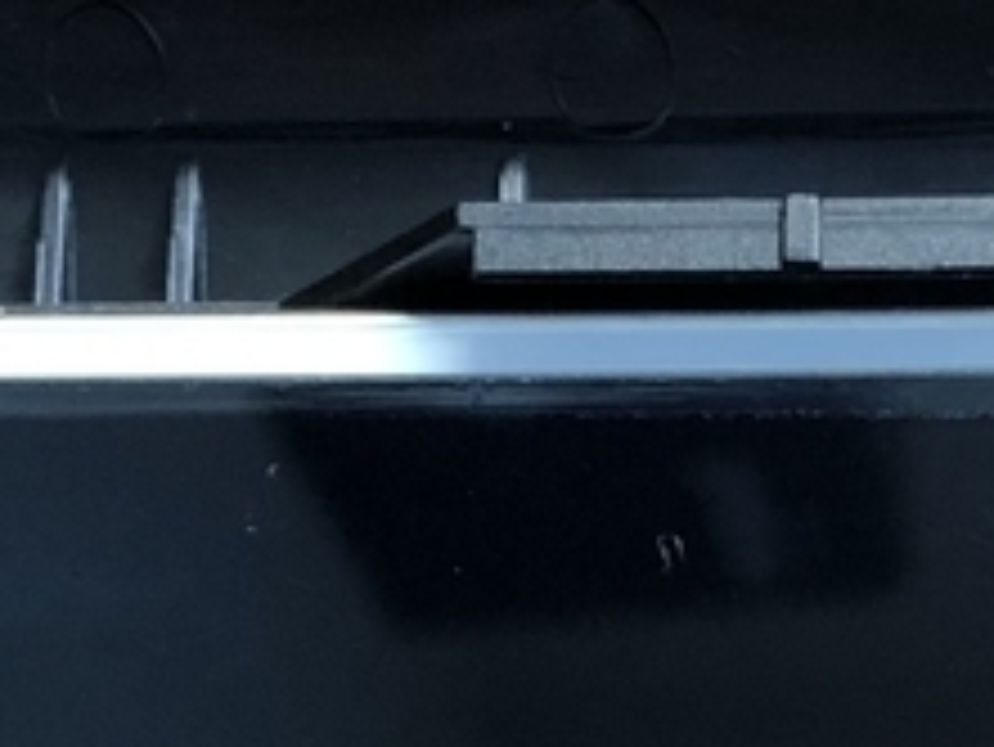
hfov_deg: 12.9
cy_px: 896
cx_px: 931
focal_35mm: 152
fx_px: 4367
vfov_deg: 9.6
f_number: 1.8
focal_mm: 3.99
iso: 40
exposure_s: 1/15
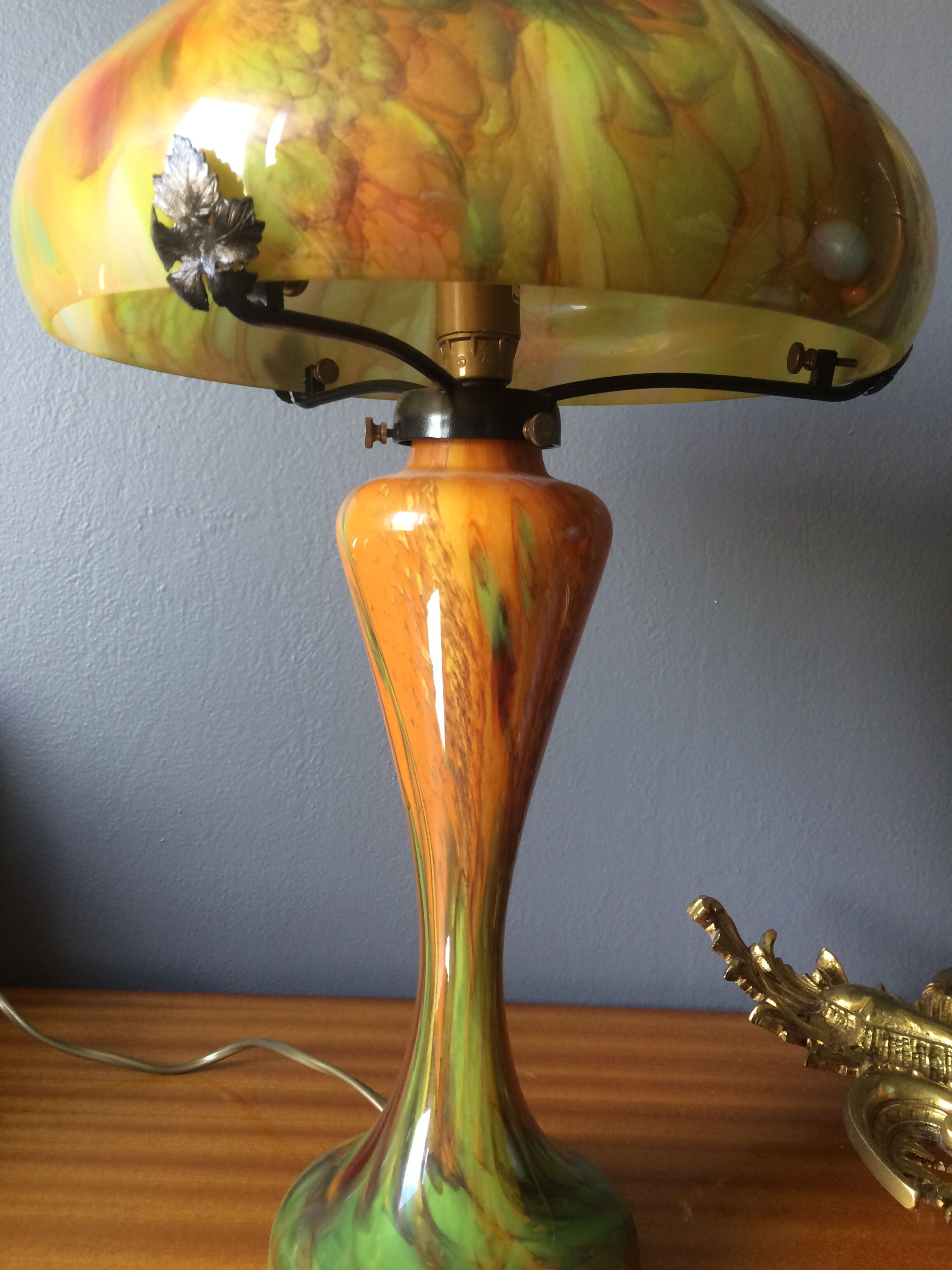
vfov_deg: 61.7
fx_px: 1063
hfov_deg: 48.2
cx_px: 476
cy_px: 635
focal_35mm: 29
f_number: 2.2
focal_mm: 4.15
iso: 100
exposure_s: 1/33
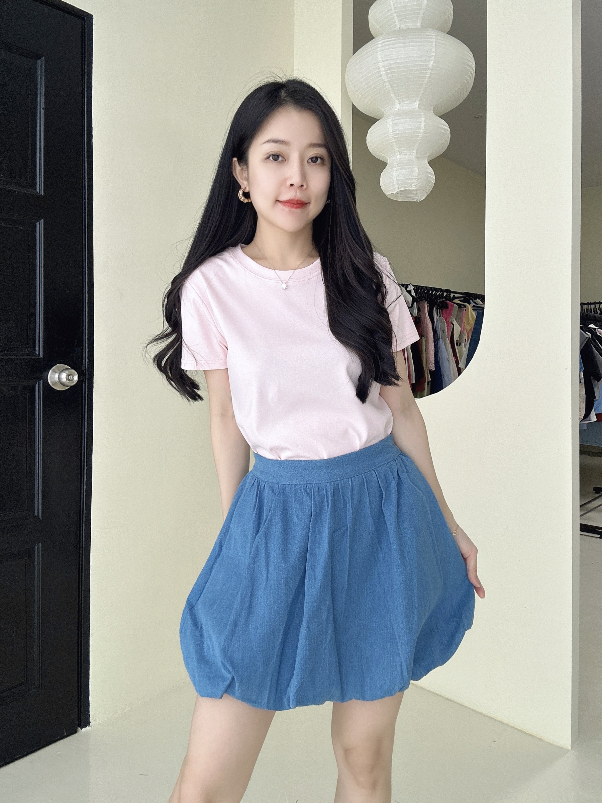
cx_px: 301
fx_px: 533
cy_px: 402
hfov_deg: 58.9
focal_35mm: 23
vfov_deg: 73.9
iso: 80
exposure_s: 1/85
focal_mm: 2.69
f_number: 1.9
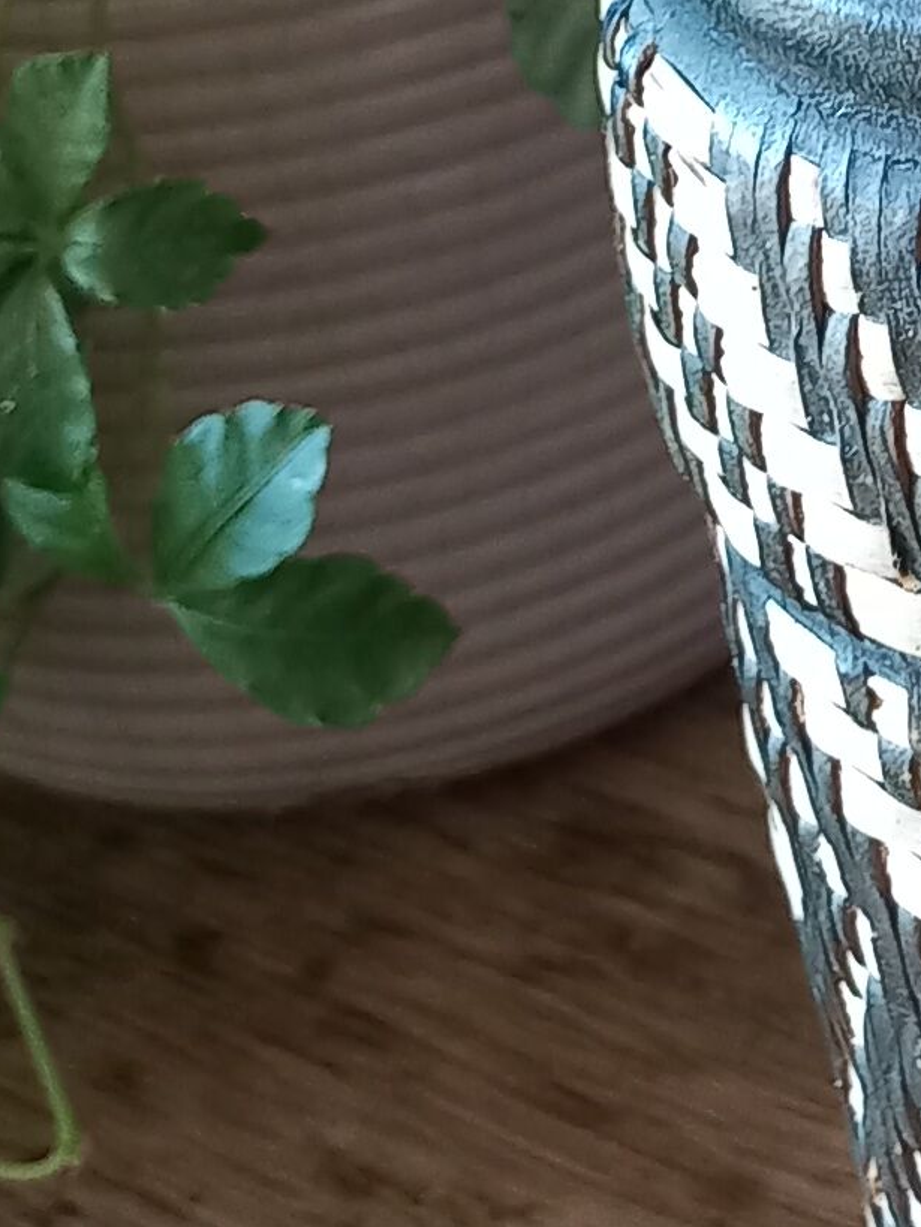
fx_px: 4328
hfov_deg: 11.4
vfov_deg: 15.2
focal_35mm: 122
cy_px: -459
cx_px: 1560
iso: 500
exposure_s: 1/25
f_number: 1.8
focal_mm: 4.65
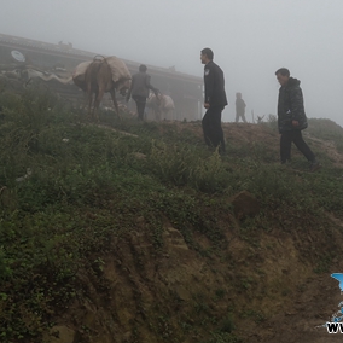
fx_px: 471
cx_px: 236
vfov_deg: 39.8
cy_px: 133
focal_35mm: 42
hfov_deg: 39.4
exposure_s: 1/1073
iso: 50
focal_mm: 3.95
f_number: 1.6
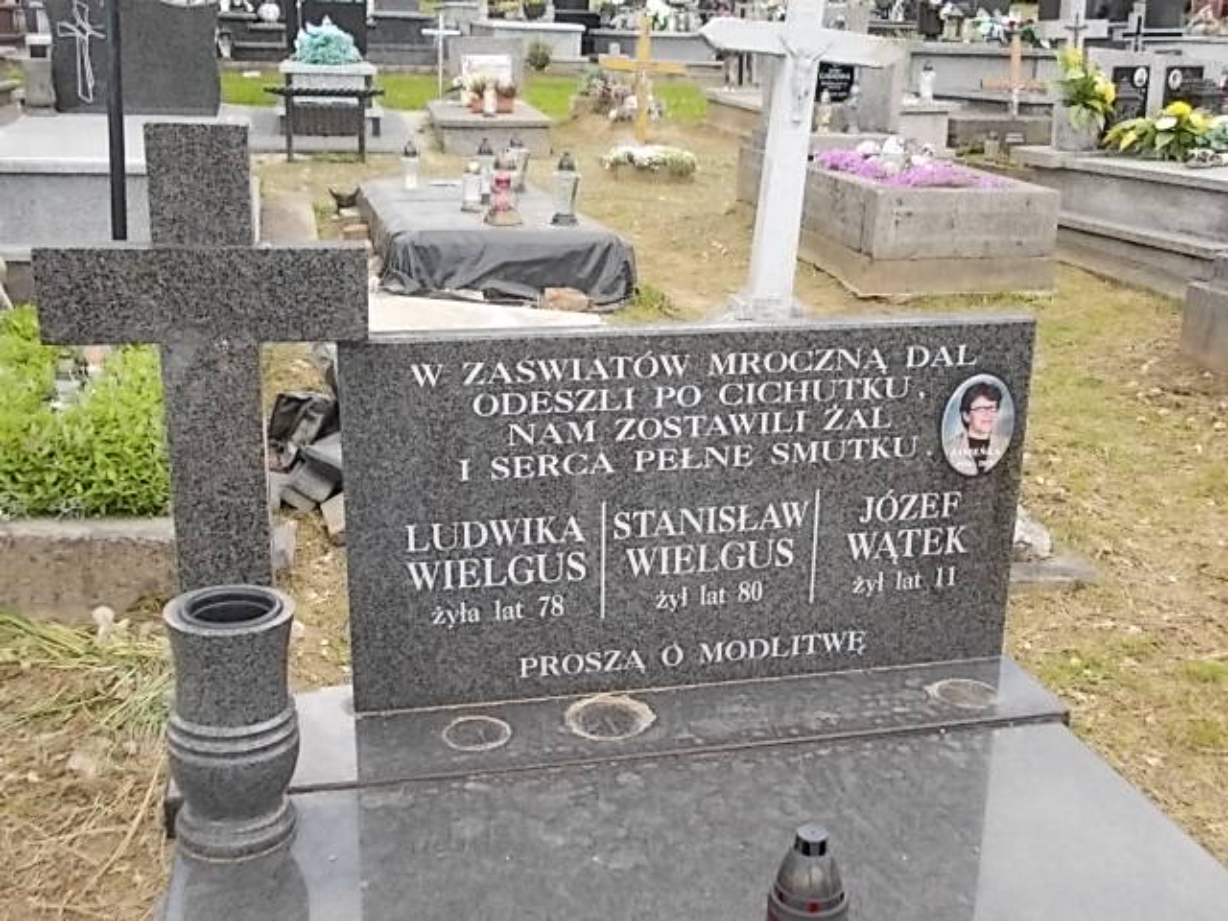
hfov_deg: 49.0
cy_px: 460
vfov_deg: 37.7
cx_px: 614
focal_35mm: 38
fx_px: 1348
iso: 80
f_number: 3.1
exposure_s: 1/200
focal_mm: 5.3
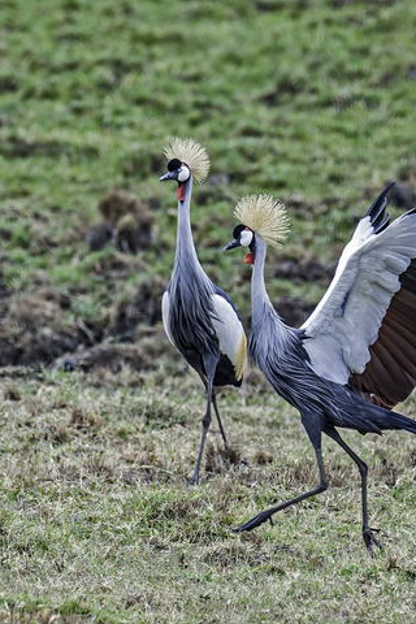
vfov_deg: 2.7
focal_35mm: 755
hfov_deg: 1.8
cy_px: 312
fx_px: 13086
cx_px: 328
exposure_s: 1/500
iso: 400
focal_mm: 500
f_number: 6.3
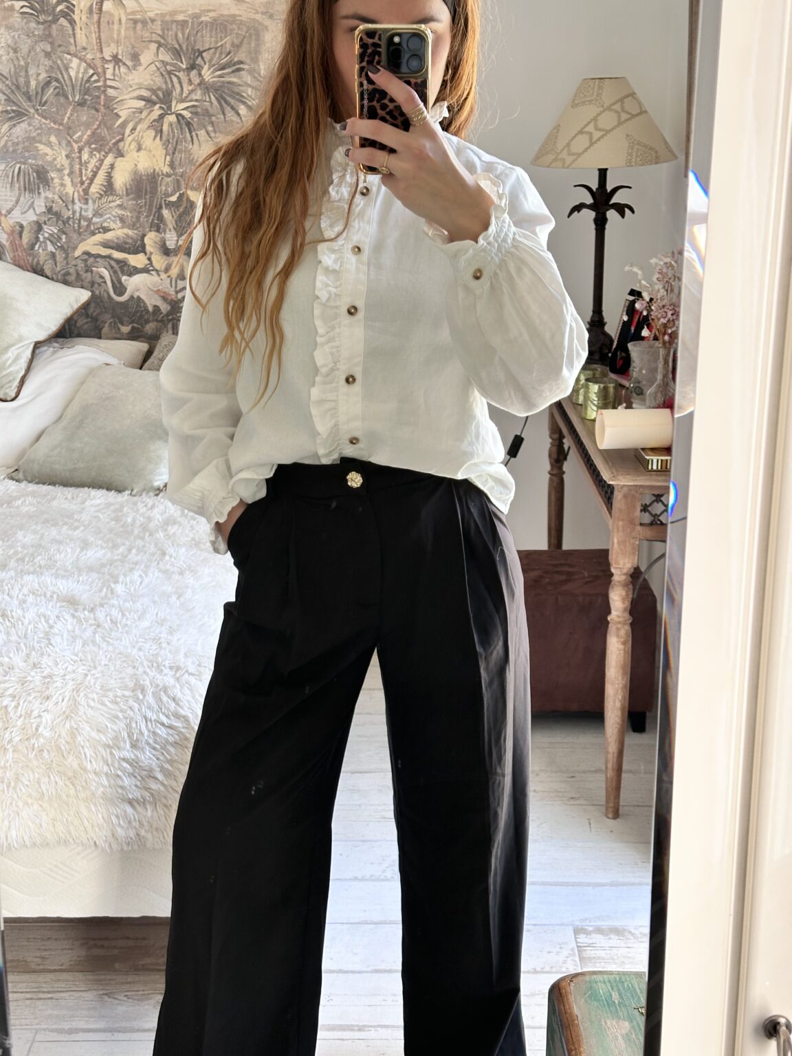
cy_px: 528
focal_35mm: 48
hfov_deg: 30.3
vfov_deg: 39.7
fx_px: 1464
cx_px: 396
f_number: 1.78
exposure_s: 1/72
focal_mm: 6.86
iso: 80
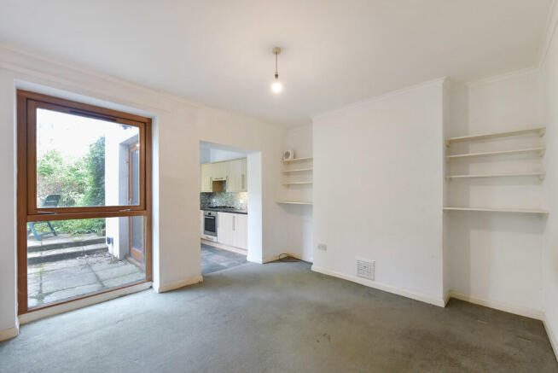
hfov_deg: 104.2
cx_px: 279
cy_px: 186
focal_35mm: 14
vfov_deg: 81.3
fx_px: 217
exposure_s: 1/25
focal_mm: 14
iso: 400
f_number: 8
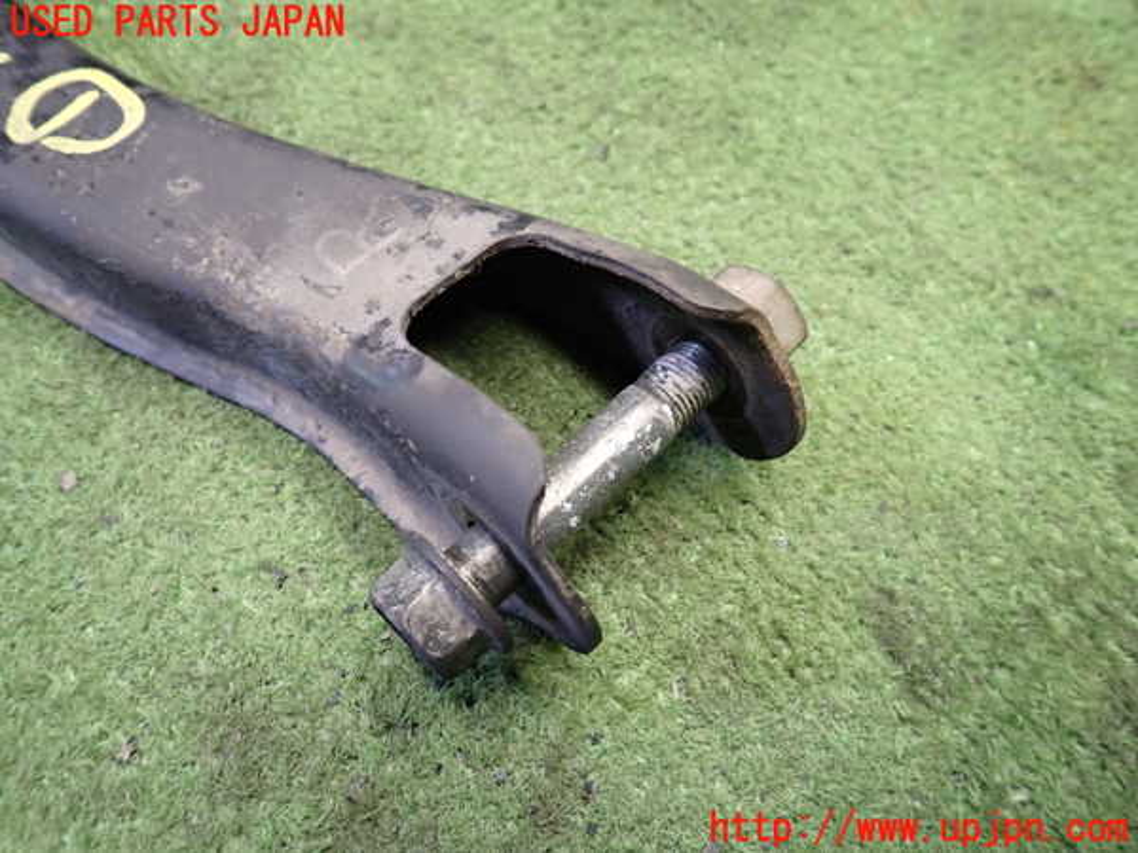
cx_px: 569
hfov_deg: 69.4
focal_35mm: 25
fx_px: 822
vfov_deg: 54.9
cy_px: 426
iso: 320
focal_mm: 4.5
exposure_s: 1/30
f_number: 2
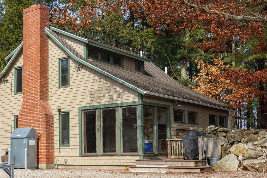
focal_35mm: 37
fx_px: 274
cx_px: 134
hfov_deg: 51.9
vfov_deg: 36.0
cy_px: 89
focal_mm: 25
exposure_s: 1/250
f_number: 7.1
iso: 100
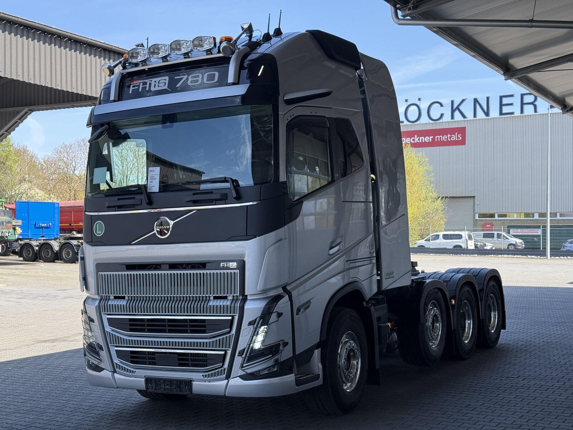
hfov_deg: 39.7
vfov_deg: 30.3
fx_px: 795
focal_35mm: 48
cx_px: 286
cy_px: 215
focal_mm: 6.76
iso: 64
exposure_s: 1/819
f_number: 1.78
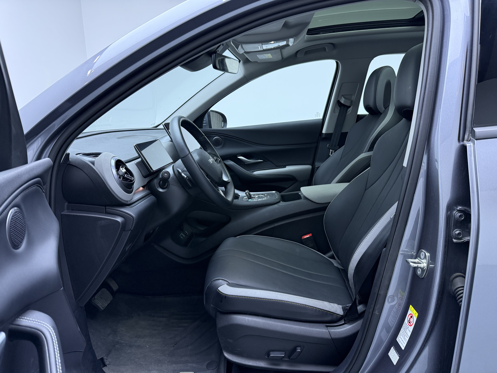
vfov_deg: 56.8
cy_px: 186
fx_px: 345
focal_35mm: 24
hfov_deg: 71.6
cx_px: 248
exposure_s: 1/50
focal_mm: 6.76
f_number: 1.78
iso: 200
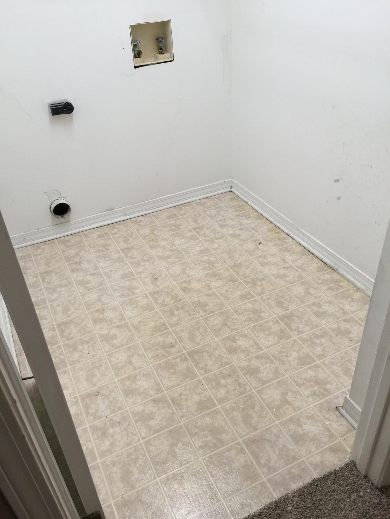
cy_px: 260
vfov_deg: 61.7
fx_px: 436
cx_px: 195
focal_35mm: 29
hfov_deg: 48.2
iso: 32
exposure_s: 1/30
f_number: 2.2
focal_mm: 4.15
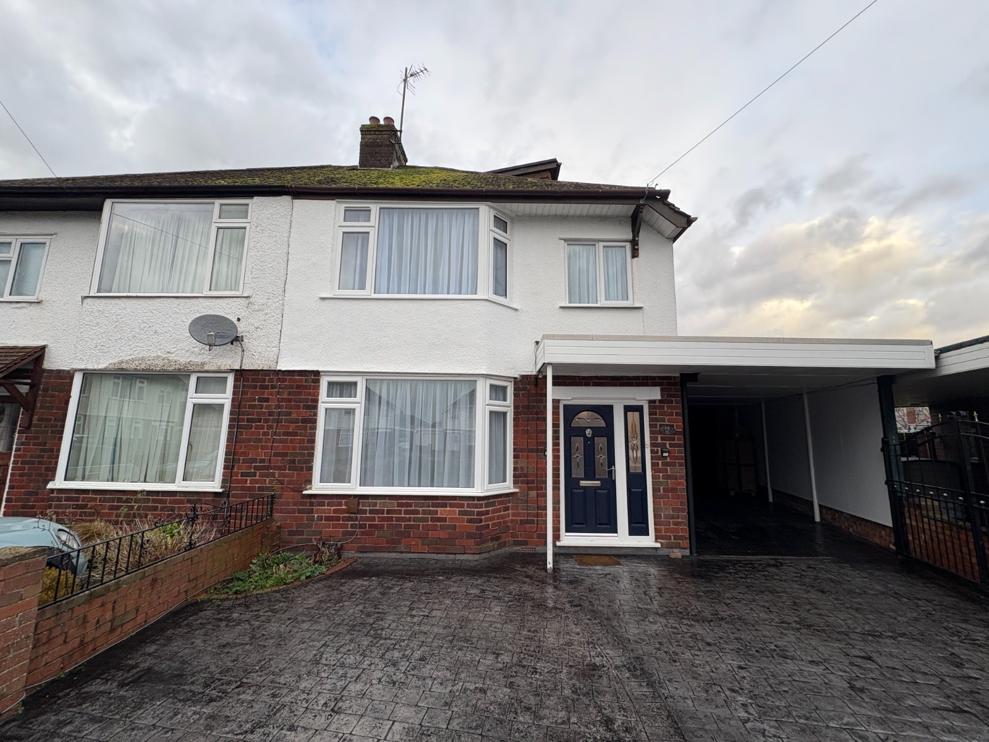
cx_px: 494
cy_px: 371
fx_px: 400
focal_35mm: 14
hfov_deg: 102.1
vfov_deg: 85.7
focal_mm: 2.22
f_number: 2.2
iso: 40
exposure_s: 1/99
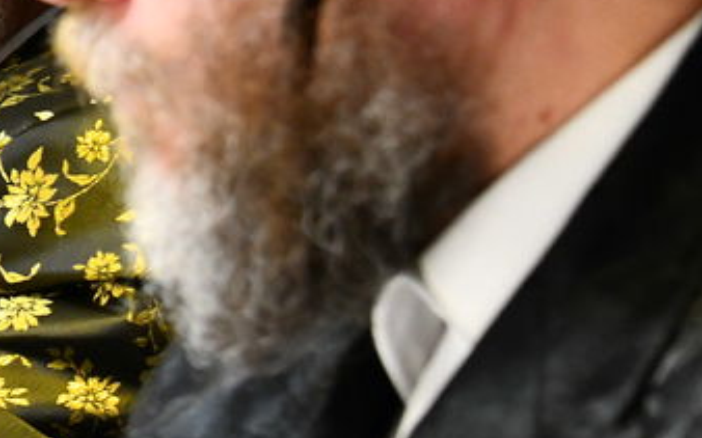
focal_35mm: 329
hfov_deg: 6.2
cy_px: -76
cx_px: -735
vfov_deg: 4.0
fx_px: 6292
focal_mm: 78
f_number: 5.6
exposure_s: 1/160
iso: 2500
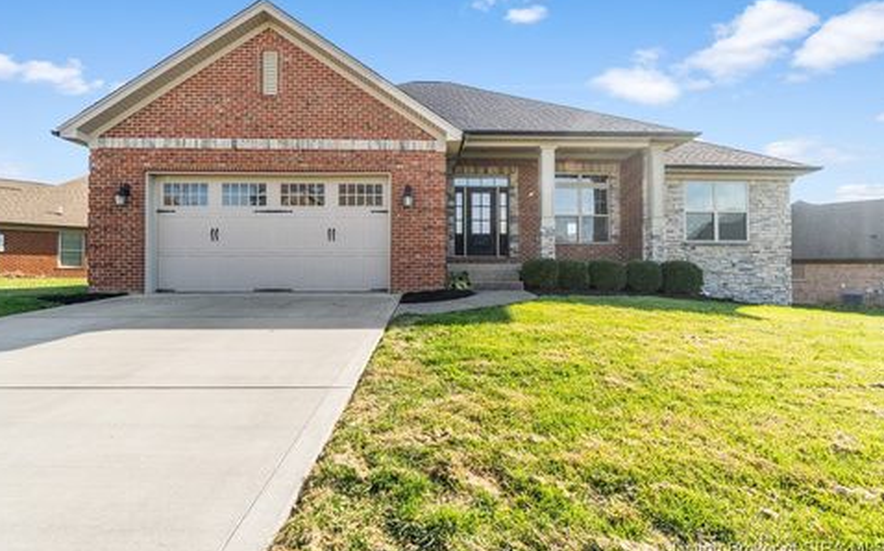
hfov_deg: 97.9
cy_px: 258
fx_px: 385
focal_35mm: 16
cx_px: 440
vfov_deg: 71.1
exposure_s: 1/400
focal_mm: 10
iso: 400
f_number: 8
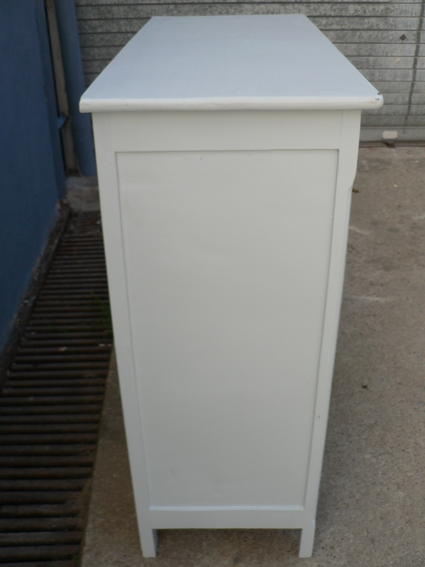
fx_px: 589
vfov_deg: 51.4
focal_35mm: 36
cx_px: 212
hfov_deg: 39.7
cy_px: 284
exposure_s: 1/320
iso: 80
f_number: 2.8
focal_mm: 6
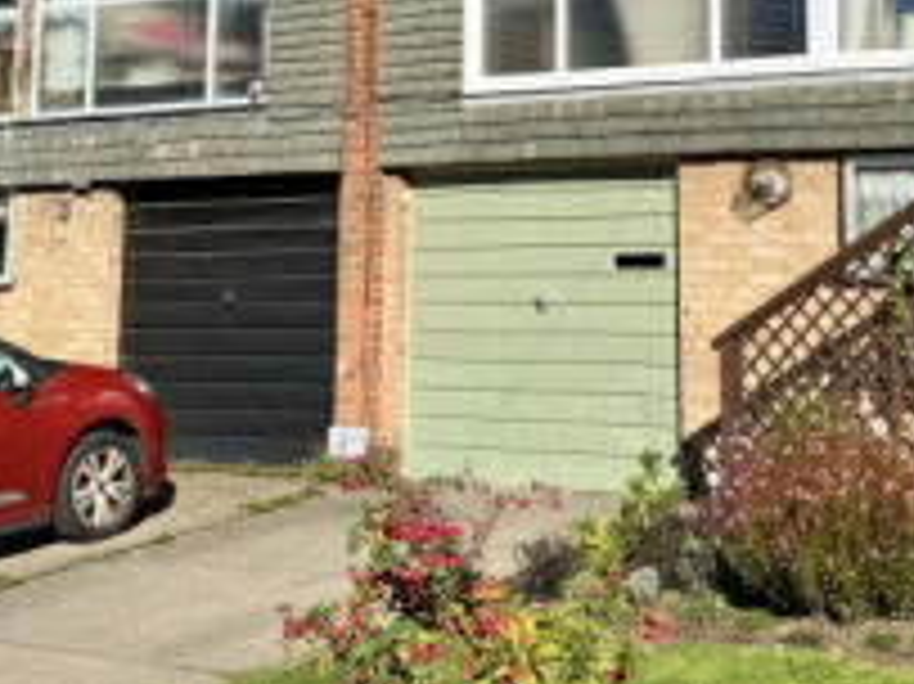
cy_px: -65
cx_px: 624
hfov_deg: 28.0
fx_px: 1821
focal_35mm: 69
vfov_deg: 20.3
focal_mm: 6.76
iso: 80
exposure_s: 1/4950
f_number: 1.78
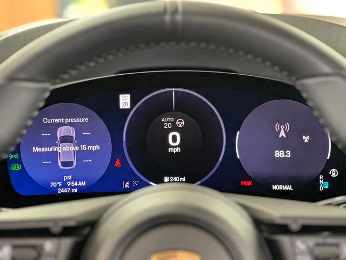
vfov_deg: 19.1
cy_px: 130
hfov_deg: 25.3
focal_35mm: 77
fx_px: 770
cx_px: 173
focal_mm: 9
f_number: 2.8
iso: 800
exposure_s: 1/15
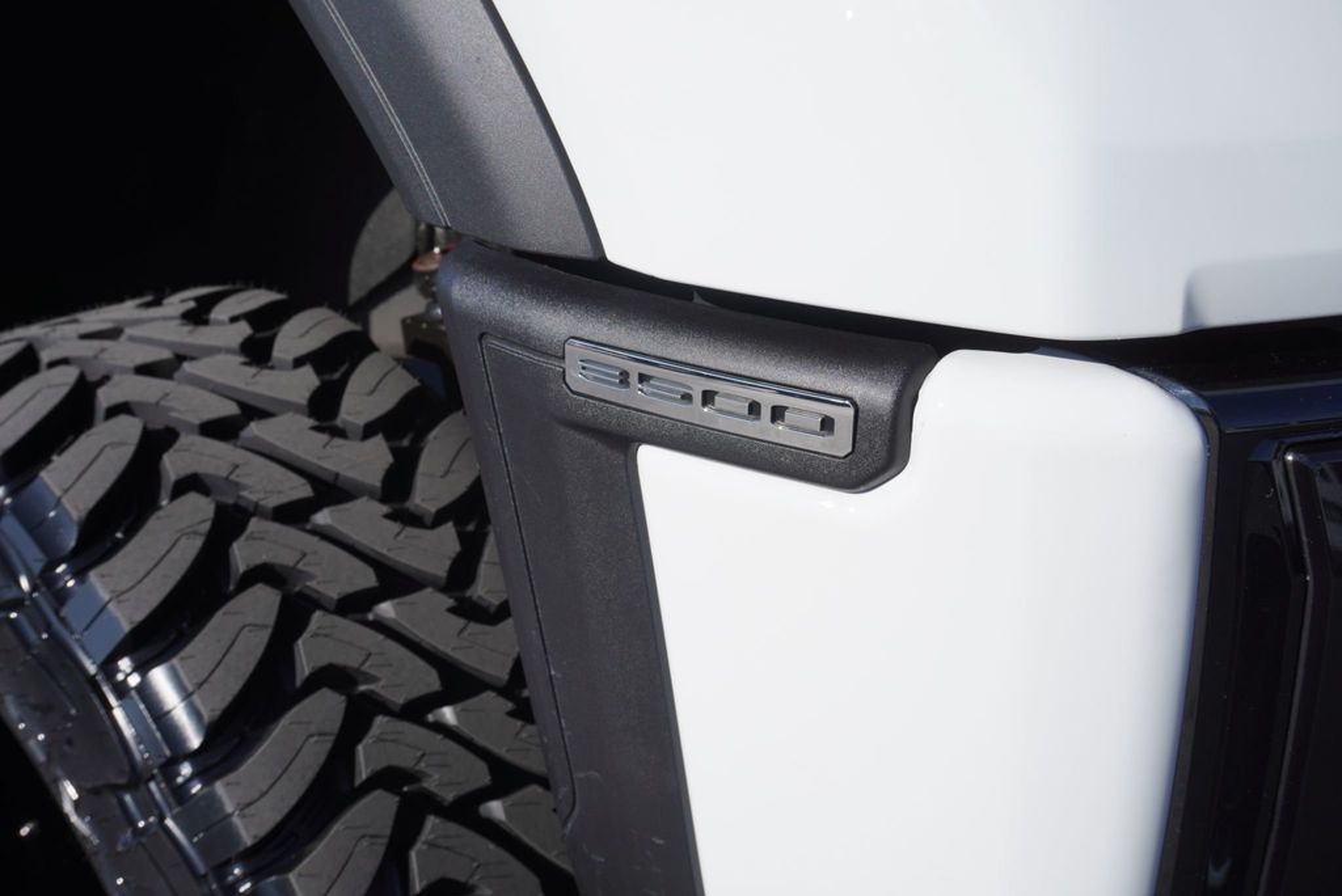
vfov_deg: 35.5
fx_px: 1399
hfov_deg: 51.3
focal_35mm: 38
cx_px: 671
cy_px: 448
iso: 100
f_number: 8
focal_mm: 25
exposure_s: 1/320
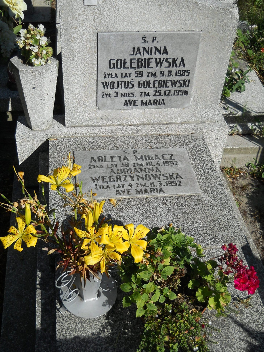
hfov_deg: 35.1
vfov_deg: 45.8
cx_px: 132
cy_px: 176
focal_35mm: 41
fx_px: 417
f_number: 5.5
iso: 80
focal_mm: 6.72
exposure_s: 1/500
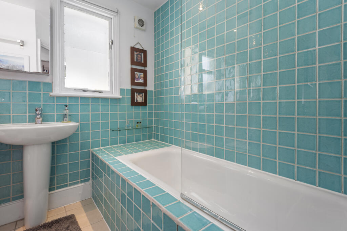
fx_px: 154
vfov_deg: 73.8
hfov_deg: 96.7
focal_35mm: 16
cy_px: 116
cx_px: 174
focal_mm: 16
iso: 320
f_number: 10
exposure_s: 1/10
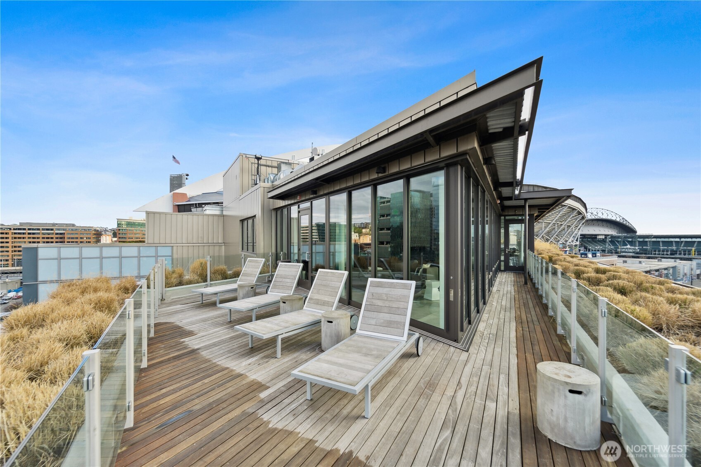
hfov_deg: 104.3
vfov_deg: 81.2
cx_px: 350
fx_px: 273
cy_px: 234
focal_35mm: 14
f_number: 8
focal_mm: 14
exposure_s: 1/800
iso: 200
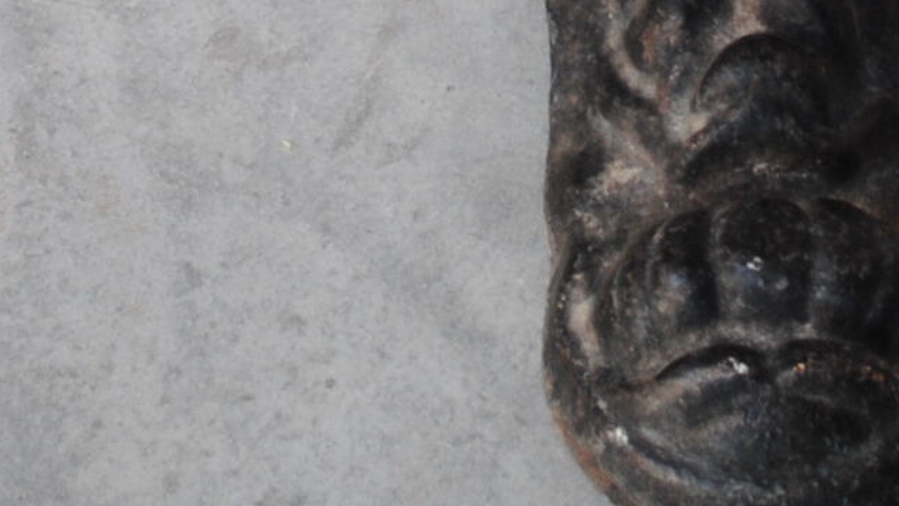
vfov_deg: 4.6
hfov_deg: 8.3
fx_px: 6176
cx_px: 573
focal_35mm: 259
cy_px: -598
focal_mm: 36
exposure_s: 1/30
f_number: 5
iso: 200
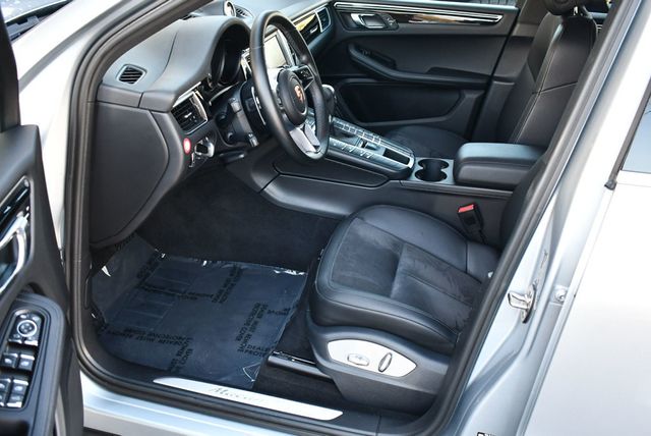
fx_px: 652
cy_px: 218
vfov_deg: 36.9
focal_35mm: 36
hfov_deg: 53.1
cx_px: 326
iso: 800
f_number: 3.5
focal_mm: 18
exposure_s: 1/160
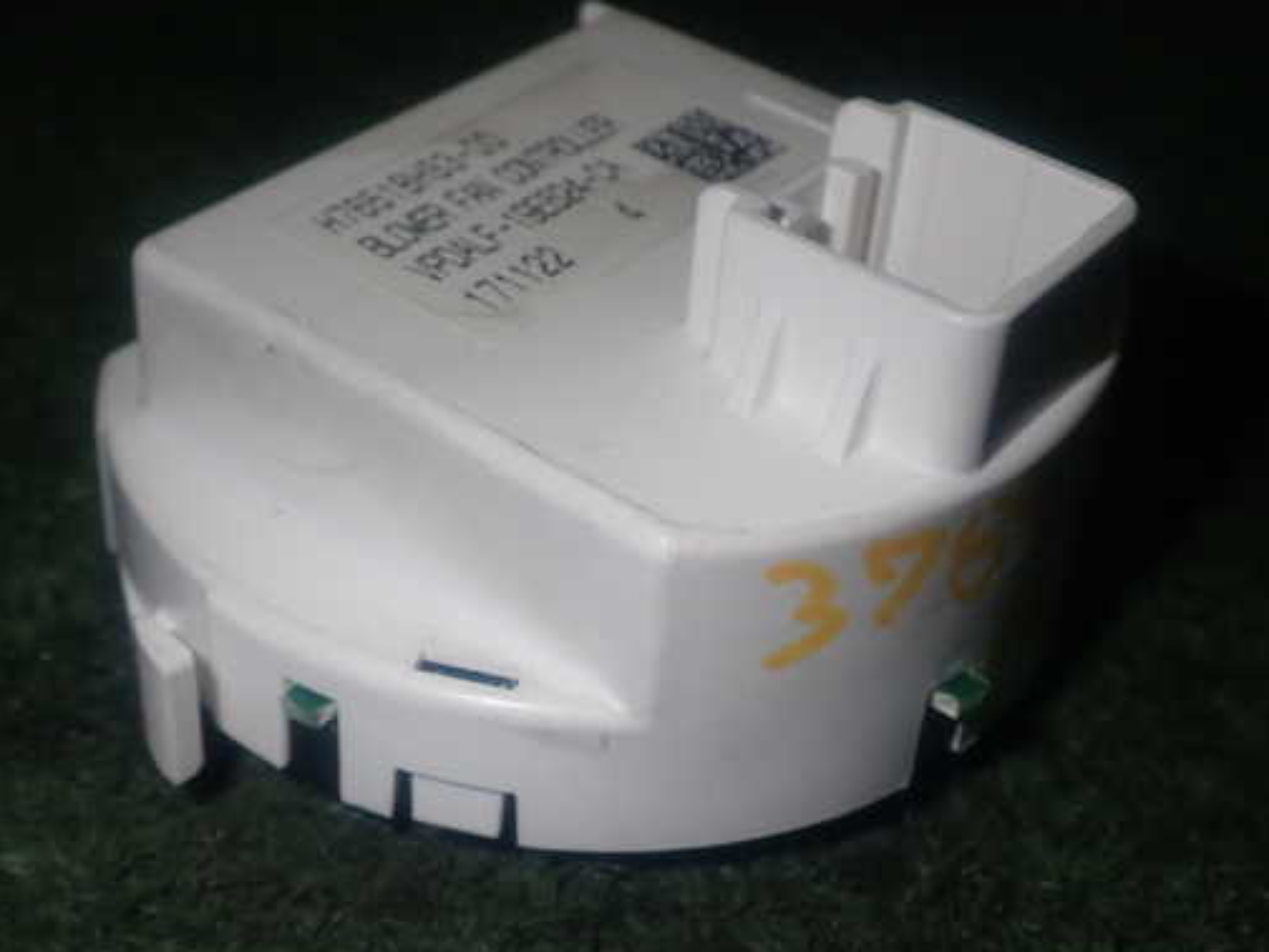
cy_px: 501
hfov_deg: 34.3
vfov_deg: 26.1
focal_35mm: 56
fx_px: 2053
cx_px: 629
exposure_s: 1/50
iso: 200
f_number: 9
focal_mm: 8.4
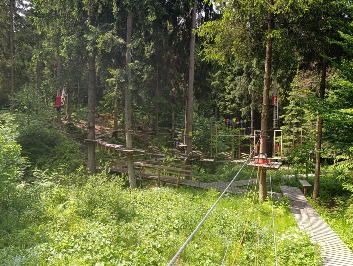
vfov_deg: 59.0
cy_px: 133
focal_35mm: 23
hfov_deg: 73.8
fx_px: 235
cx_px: 176
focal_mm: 6.14
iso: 50
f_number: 1.6
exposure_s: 1/165
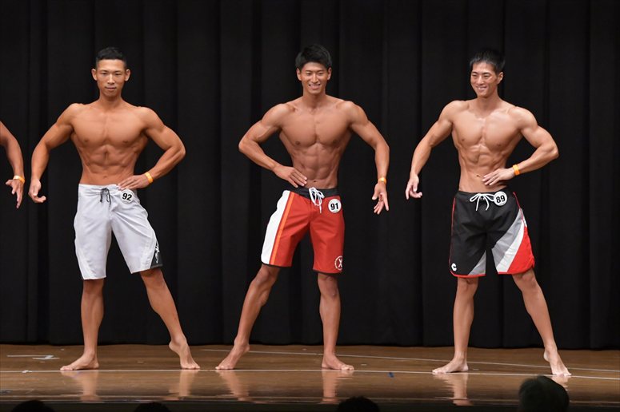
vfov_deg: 6.8
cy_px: 206
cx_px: 310
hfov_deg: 10.2
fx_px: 3477
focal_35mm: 202
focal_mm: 135
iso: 6400
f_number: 5.6
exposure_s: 1/400
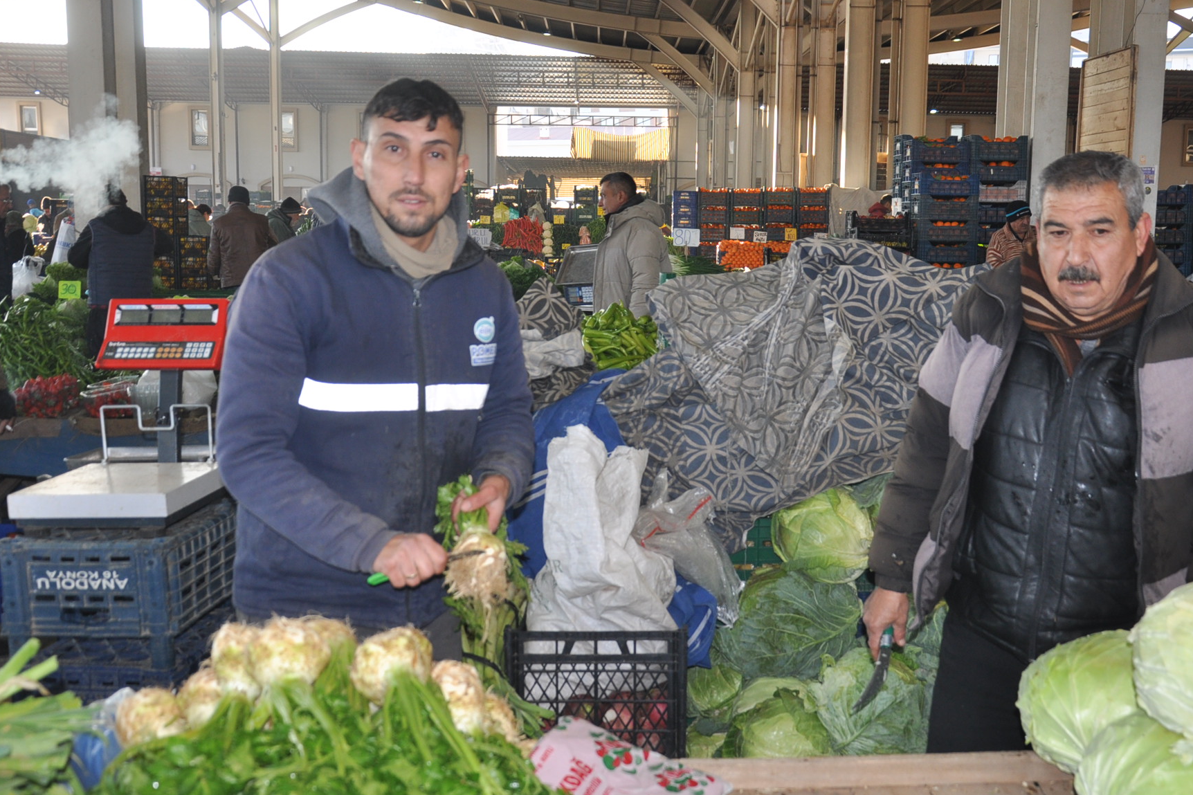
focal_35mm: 41
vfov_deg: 32.6
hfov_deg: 47.3
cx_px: 657
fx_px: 1358
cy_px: 405
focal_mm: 22
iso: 320
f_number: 3.8
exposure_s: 1/200
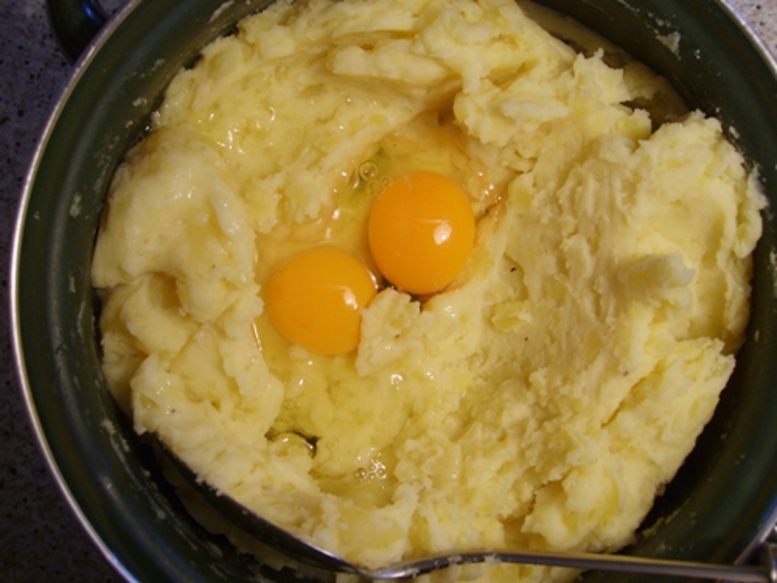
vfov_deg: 40.7
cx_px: 388
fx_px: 786
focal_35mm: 35
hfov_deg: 52.6
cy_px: 292
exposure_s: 1/30
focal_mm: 5.8
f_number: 2.8
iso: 113
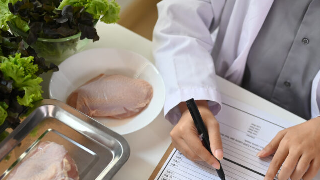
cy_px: 154
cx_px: 202
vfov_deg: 14.3
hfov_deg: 25.2
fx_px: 713
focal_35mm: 84
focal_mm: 50
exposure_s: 1/250
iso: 250
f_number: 1.8
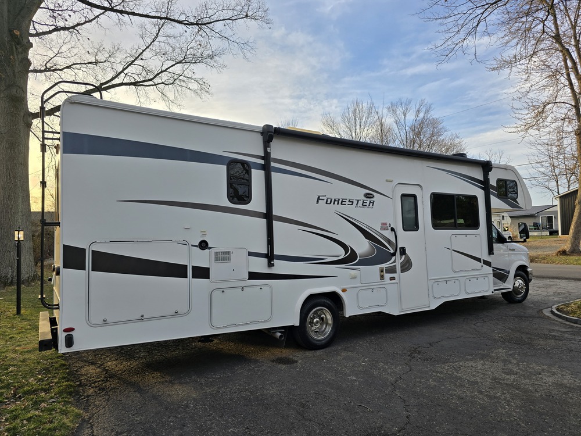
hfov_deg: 73.9
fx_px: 386
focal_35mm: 23
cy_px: 218
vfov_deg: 58.9
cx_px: 290
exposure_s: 1/263
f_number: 1.7
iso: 12
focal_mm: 6.3
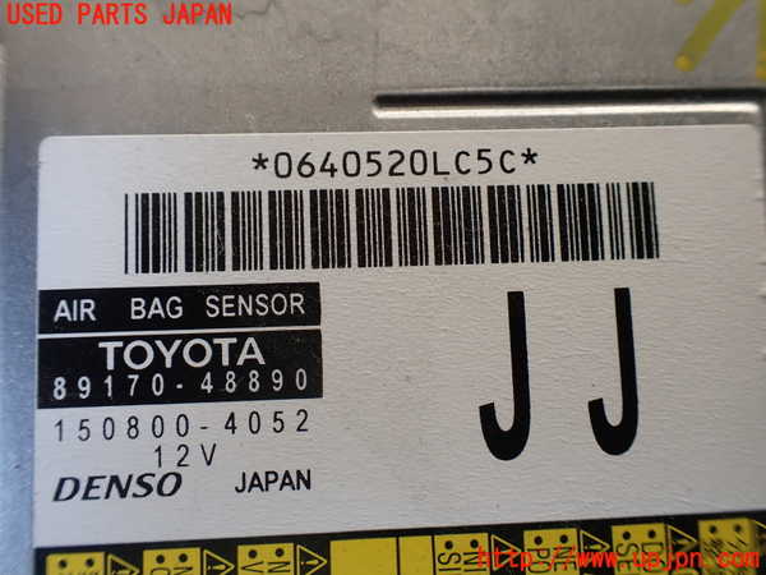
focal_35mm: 30
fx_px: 664
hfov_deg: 60.0
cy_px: 288
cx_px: 383
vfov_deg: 46.8
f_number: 2.3
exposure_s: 1/125
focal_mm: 5.4
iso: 125
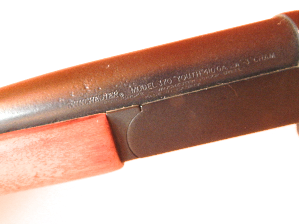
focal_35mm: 31
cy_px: 112
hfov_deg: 58.4
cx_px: 150
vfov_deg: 45.4
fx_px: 268
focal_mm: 5.6
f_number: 3.2
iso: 400
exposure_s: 1/40
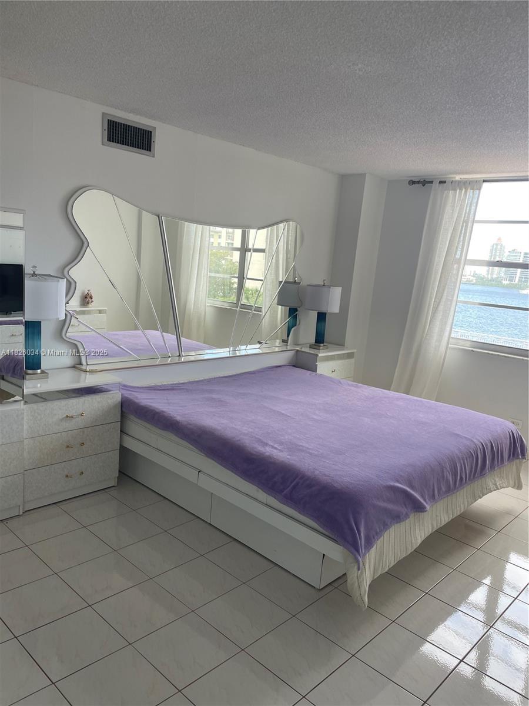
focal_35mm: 26
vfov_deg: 67.3
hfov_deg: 53.1
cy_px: 353
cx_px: 264
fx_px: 530
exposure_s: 1/133
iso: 32
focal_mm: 4.2
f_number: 1.6
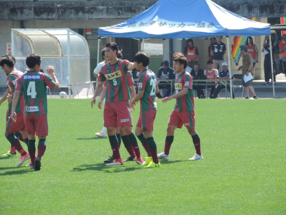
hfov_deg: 5.7
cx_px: 143
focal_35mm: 350
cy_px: 108
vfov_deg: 4.2
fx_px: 2892
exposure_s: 1/200
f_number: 4.8
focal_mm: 62.4
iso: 90
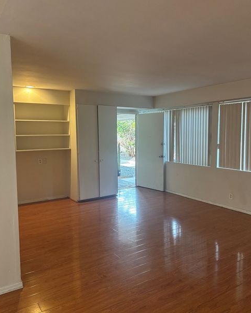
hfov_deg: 51.6
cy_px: 155
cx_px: 123
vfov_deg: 62.2
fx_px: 260
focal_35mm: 28
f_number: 1.6
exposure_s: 1/60
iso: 320
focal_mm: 5.96
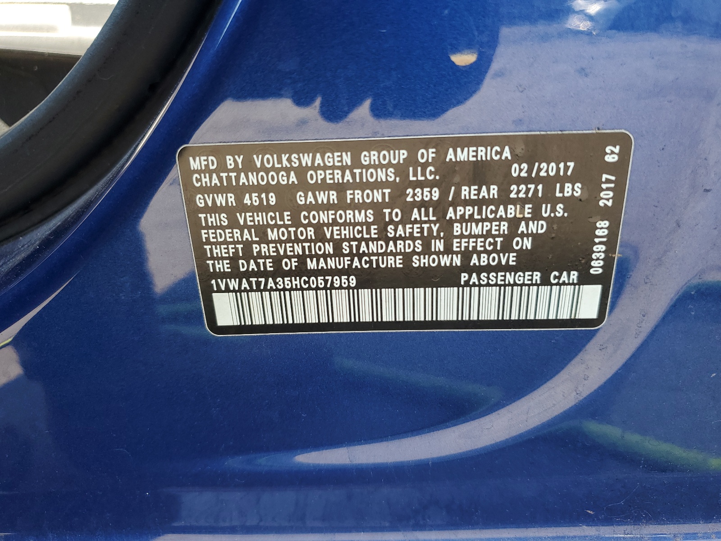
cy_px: 270
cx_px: 360
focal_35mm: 26
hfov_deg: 67.3
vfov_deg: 53.1
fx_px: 542
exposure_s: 1/323
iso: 50
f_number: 1.5
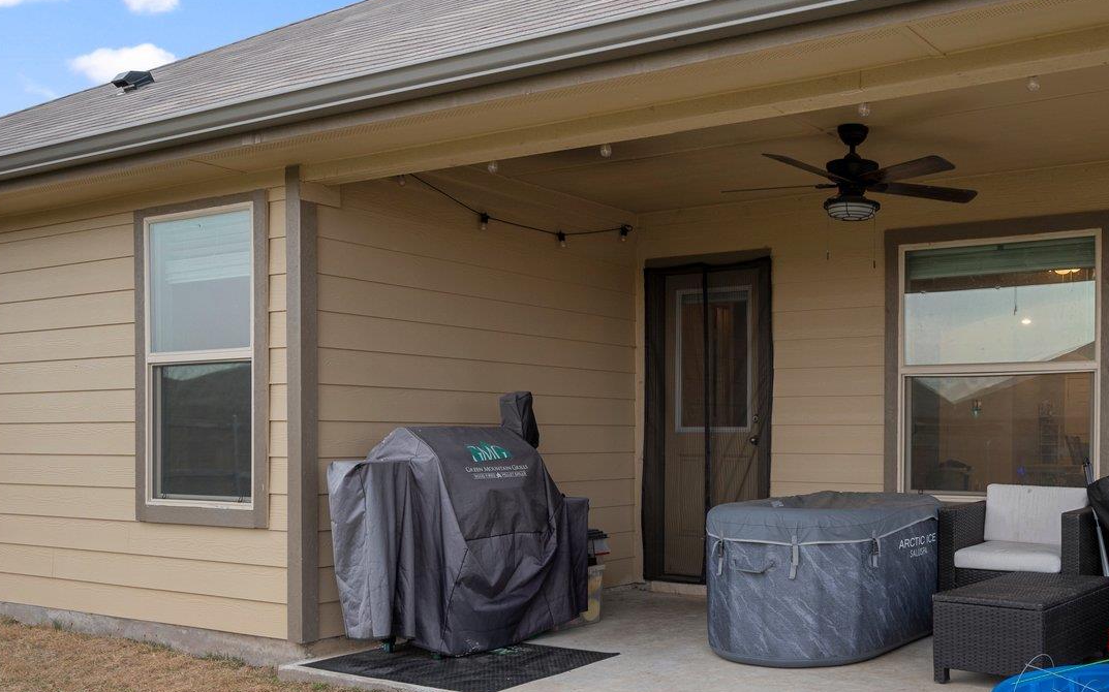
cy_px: 449
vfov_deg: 35.1
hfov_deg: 51.7
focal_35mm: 36
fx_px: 1087
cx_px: 835
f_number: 8
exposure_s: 1/6
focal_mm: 18.5
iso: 100
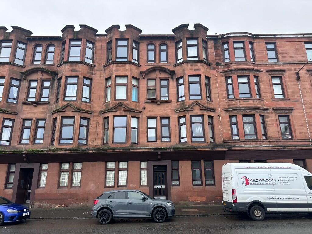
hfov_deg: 71.6
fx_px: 216
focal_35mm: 24
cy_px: 117
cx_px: 156
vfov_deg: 56.8
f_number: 1.78
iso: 64
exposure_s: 1/144
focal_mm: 6.86
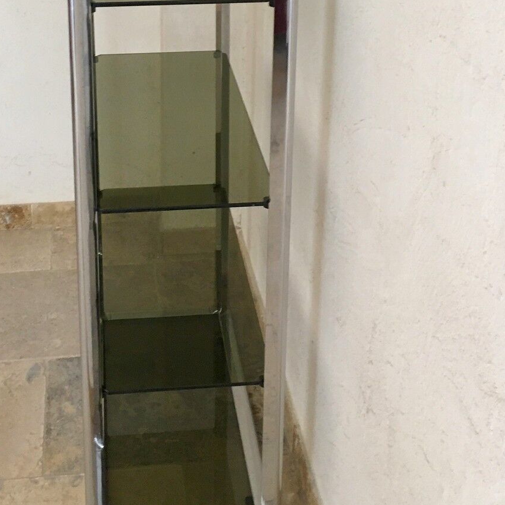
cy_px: 21
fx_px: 990
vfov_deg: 27.3
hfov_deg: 28.6
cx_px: 213
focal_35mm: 60
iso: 125
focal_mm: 4.15
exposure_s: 1/33
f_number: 2.2
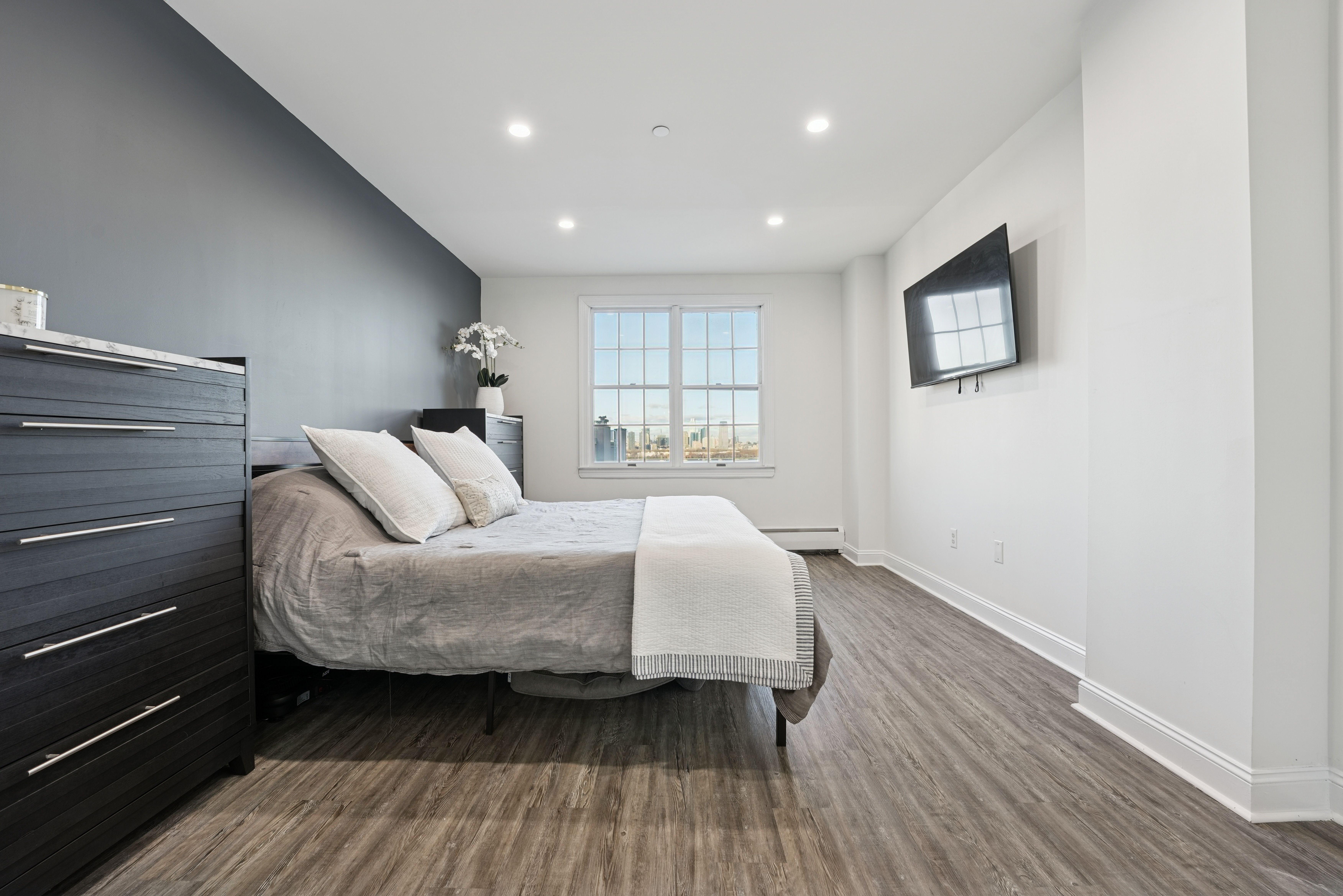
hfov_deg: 101.9
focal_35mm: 15
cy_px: 448
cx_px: 672
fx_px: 545
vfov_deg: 78.8
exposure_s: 1/10
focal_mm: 14.6
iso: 250
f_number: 8
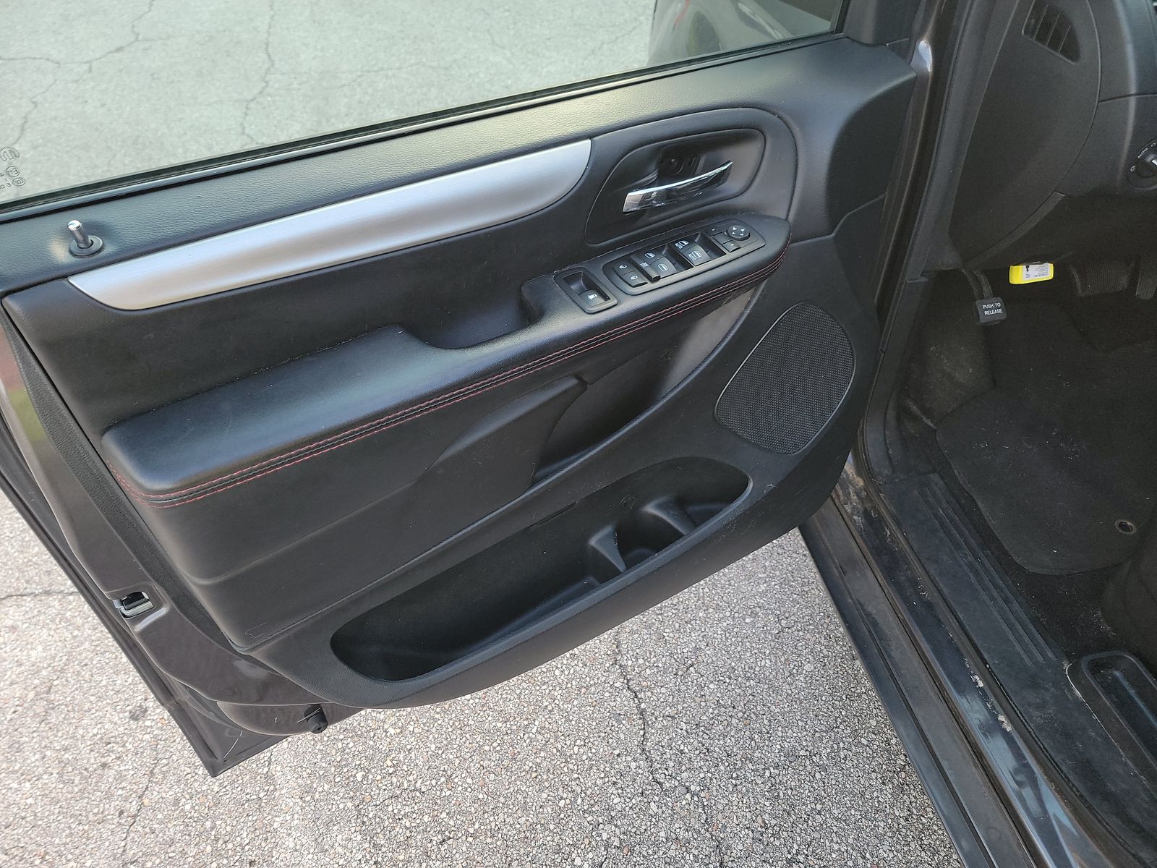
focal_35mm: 24
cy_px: 434
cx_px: 578
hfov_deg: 71.6
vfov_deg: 56.8
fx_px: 802
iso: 132
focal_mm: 6.7
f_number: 1.8
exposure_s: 1/59
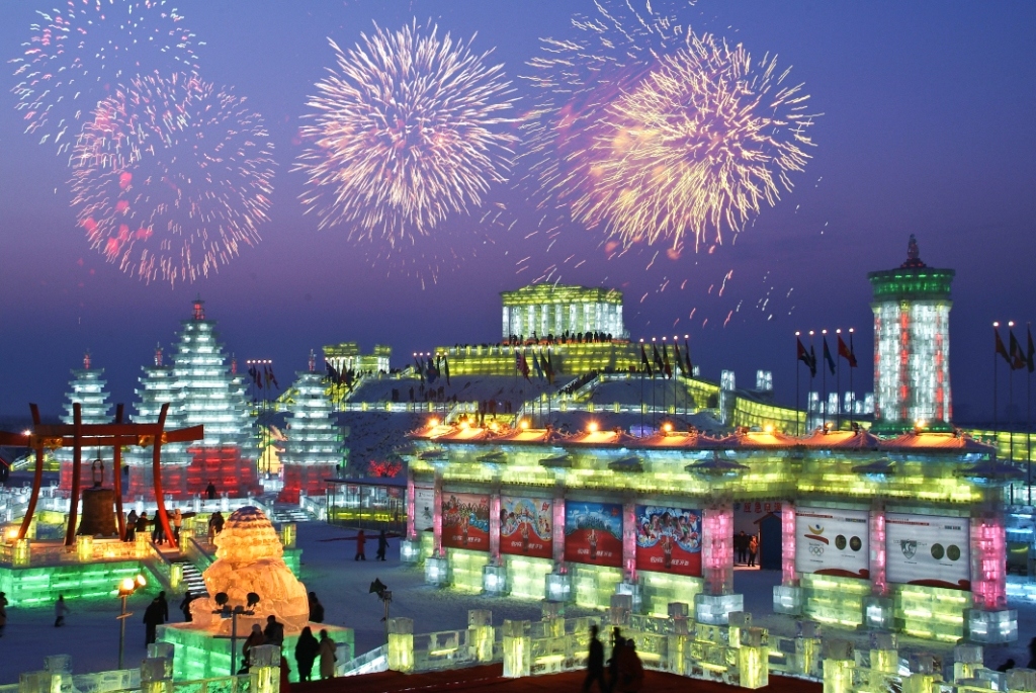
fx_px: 1383
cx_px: 518
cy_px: 346
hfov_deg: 41.1
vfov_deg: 28.1
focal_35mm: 48
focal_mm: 32
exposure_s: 1/8
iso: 200
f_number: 8
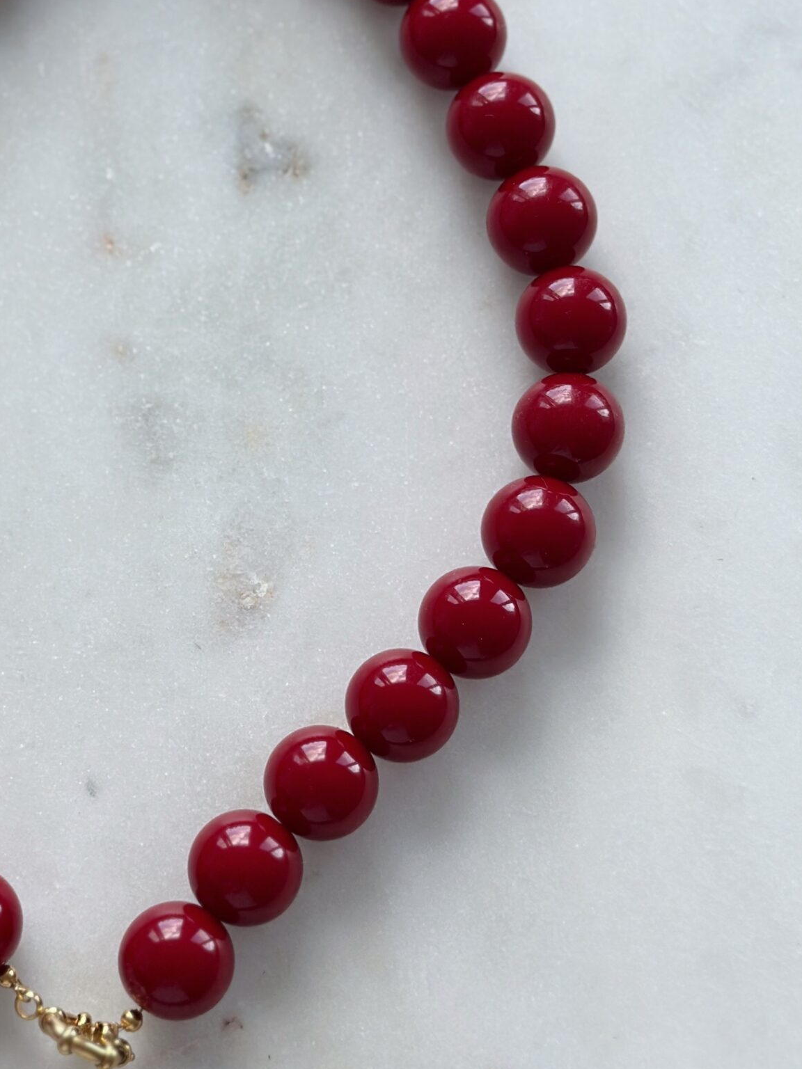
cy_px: 464
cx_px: 155
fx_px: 2471
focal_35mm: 80
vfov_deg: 24.4
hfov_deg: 18.3
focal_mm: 6.86
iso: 80
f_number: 1.78
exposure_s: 1/414
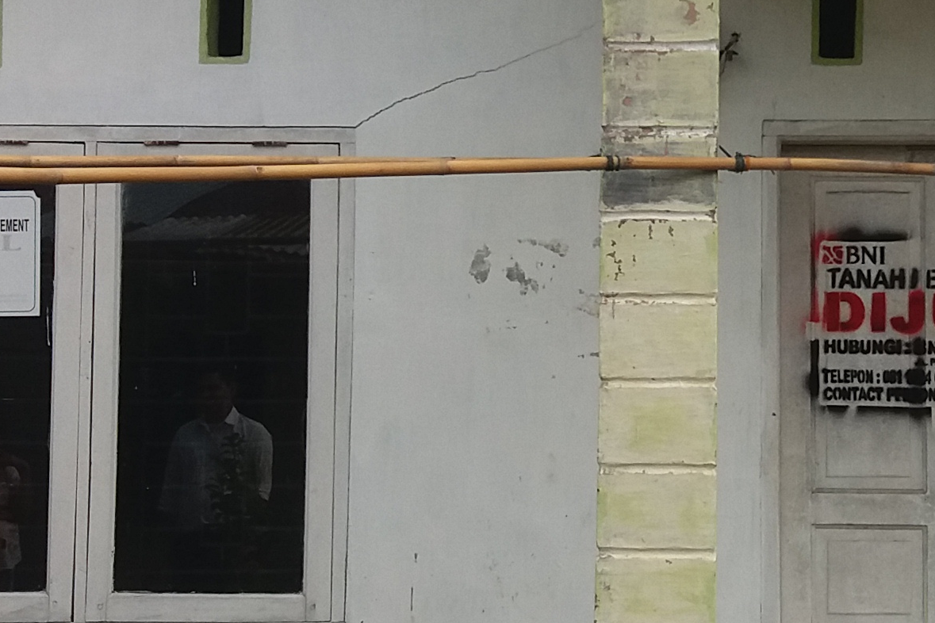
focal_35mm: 102
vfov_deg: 13.4
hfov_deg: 19.8
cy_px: 221
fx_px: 2649
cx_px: 738
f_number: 1.9
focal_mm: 3.7
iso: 64
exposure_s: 1/808
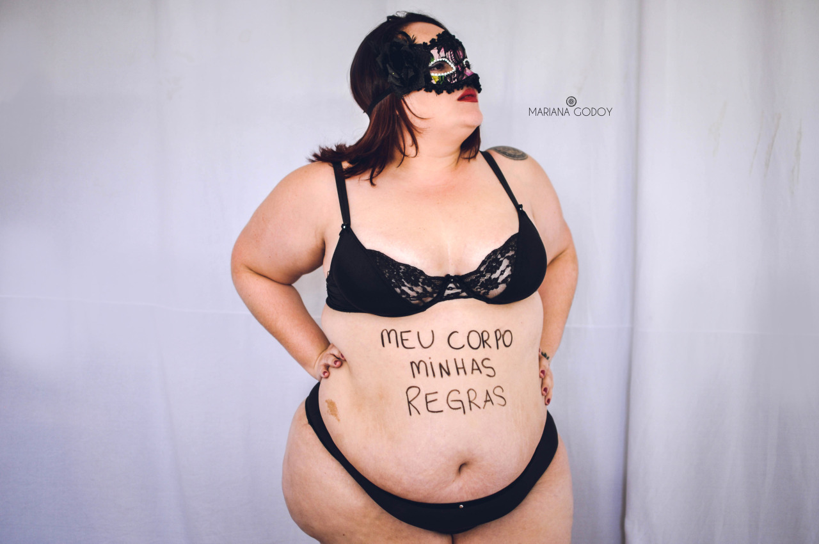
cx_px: 410
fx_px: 1193
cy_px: 272
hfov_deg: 37.9
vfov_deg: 25.7
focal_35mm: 52
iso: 250
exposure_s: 1/160
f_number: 7.1
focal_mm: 35
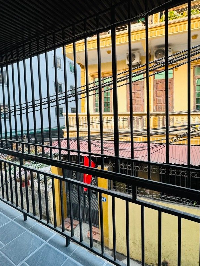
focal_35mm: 18
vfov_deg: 87.6
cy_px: 122
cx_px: 127
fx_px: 139
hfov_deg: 70.3
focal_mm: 2.22
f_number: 2.2
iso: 80
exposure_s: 1/99
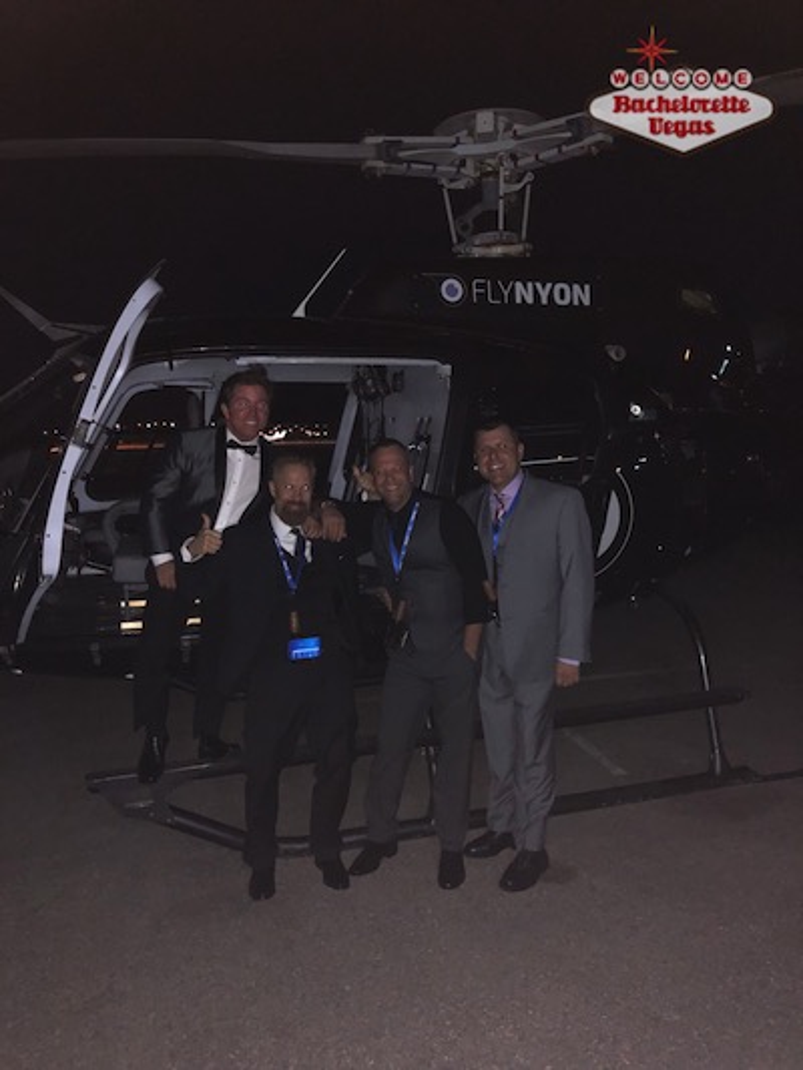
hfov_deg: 49.8
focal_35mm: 28
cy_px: 535
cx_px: 402
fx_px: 866
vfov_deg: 63.4
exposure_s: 1/16
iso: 500
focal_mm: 4
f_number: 1.8
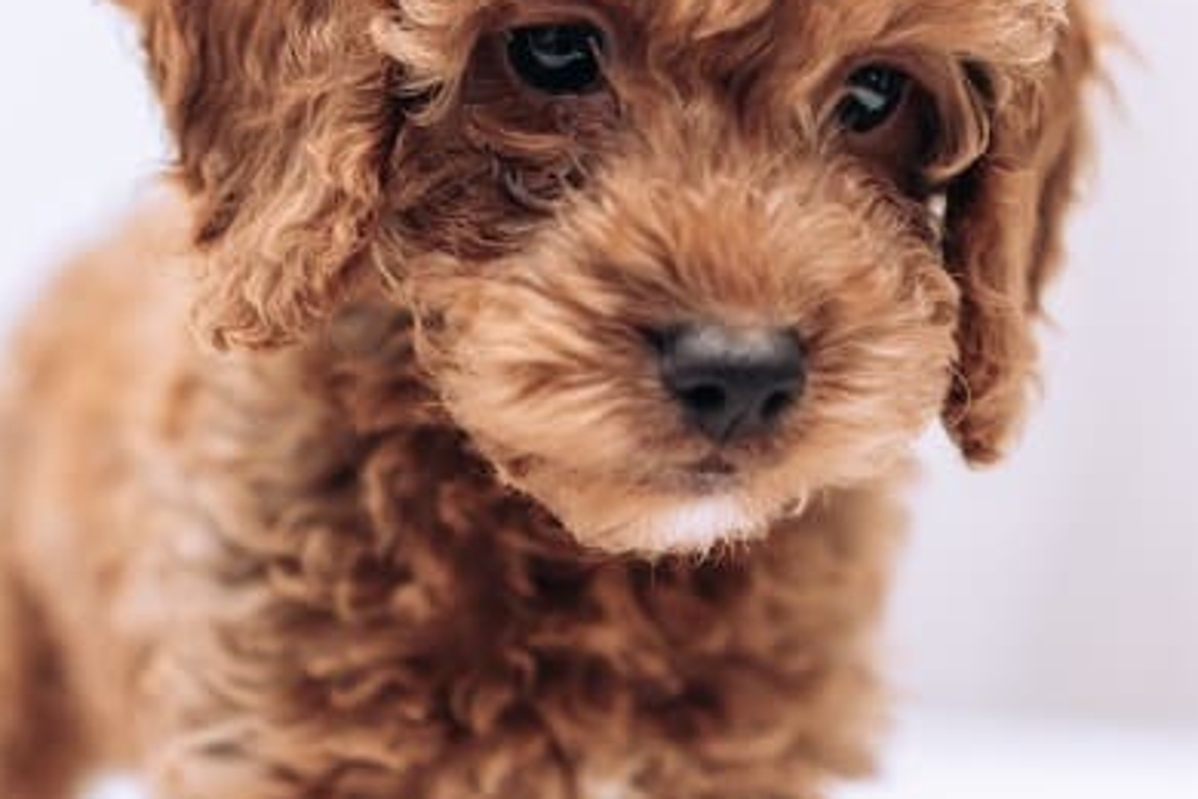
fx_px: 2662
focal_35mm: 80
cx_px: 664
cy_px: 277
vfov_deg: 17.0
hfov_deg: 25.3
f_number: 2.2
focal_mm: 35
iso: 800
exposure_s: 1/125
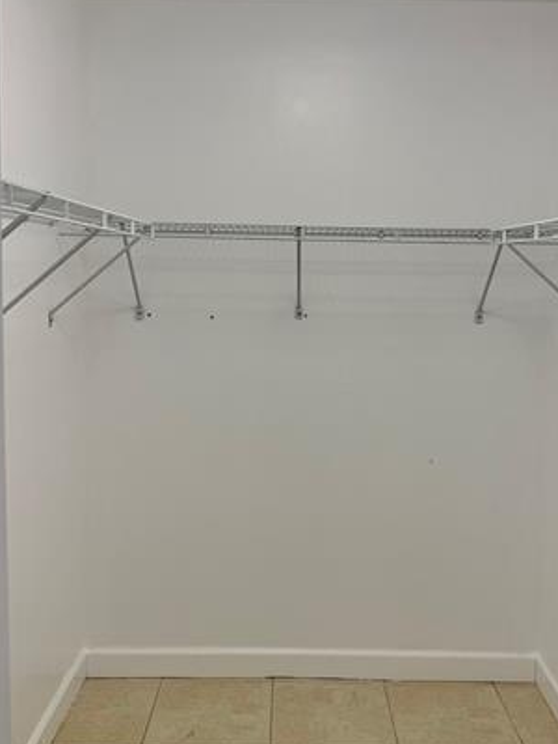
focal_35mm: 36
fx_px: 774
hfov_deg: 39.6
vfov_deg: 51.2
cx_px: 311
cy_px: 327
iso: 100
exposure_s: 1/314
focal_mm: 6.76
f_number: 1.78
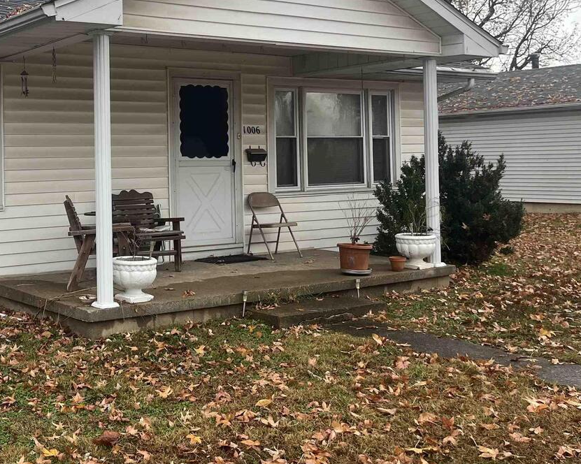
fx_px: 756
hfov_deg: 39.7
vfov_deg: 33.8
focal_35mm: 44
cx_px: 85
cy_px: 152
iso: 40
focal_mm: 5.1
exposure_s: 1/213
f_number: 1.6
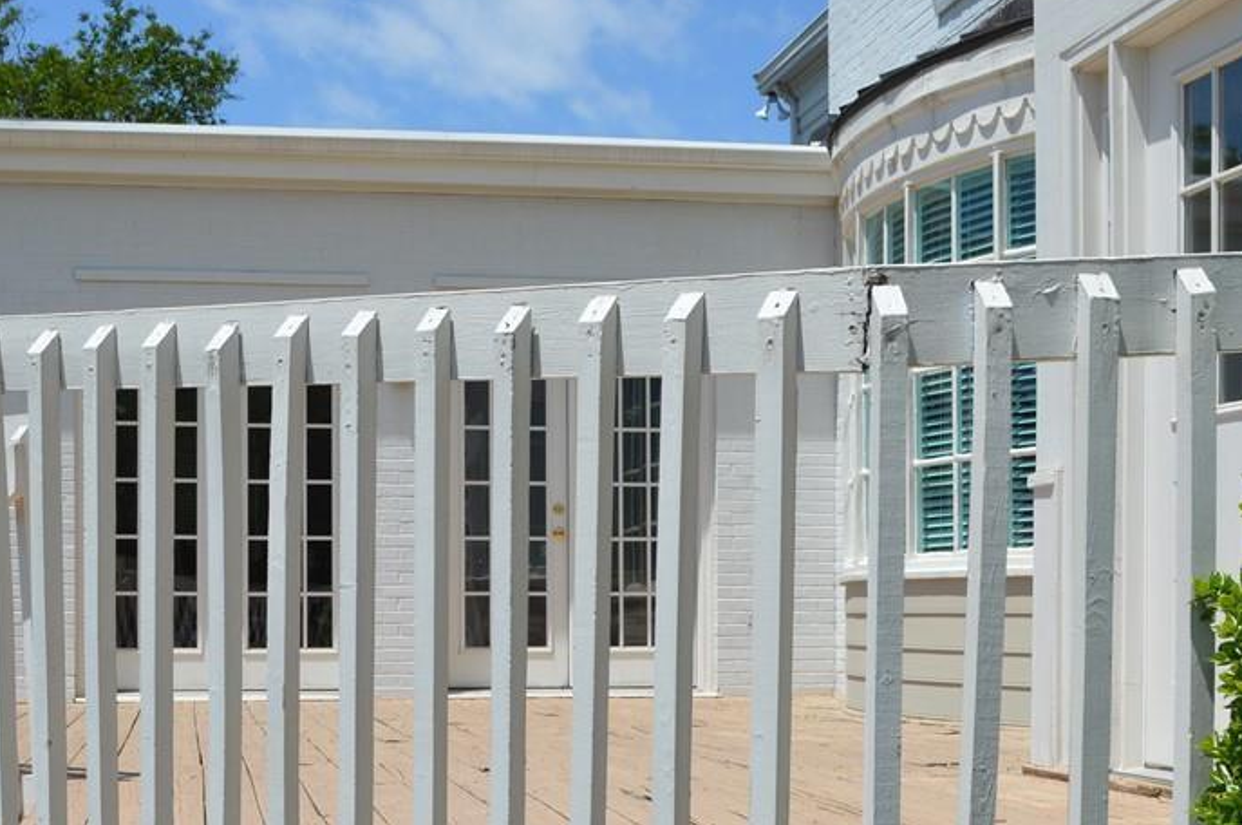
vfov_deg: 23.5
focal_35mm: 57
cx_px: 485
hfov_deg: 35.0
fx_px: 1964
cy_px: 599
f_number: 9
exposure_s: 1/320
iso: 100
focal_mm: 24
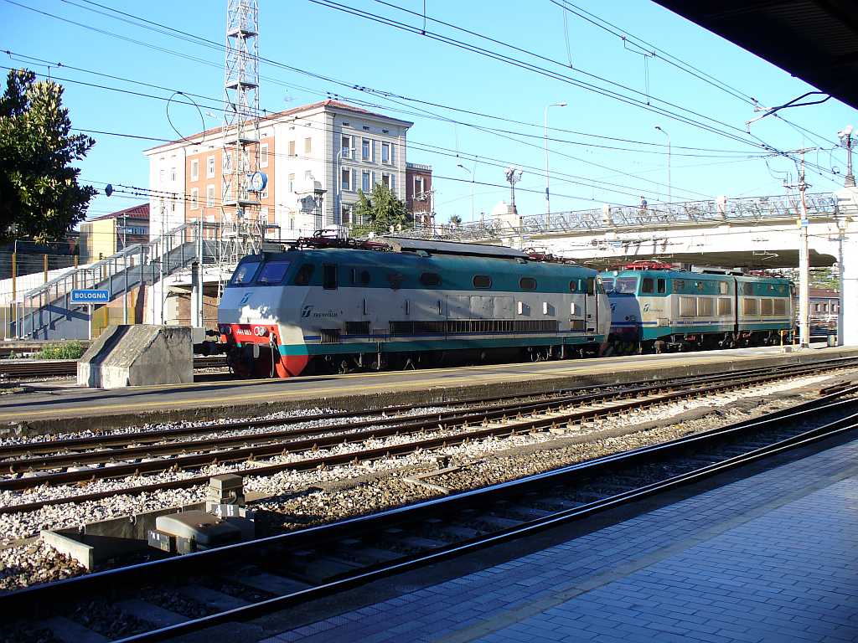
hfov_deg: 50.1
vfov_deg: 38.7
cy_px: 322
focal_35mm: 37
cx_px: 429
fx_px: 917
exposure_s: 1/125
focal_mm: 6.1
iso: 80
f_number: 5.6
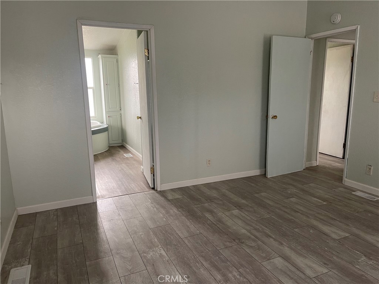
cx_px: 190
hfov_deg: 67.3
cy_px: 142
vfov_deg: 53.1
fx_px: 285
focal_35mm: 26
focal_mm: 5.1
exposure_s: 1/60
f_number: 1.6
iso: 160
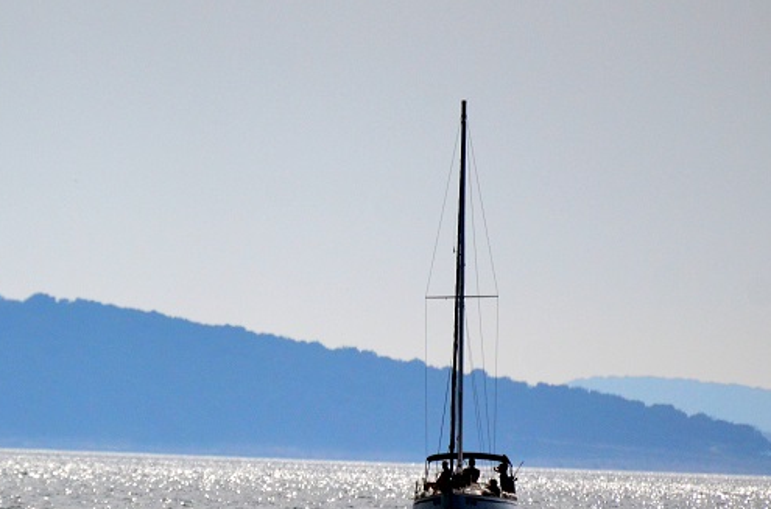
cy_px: 387
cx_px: 82
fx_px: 19412
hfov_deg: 2.3
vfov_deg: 1.5
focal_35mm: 909
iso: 800
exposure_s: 1/6400
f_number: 5.6
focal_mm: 300
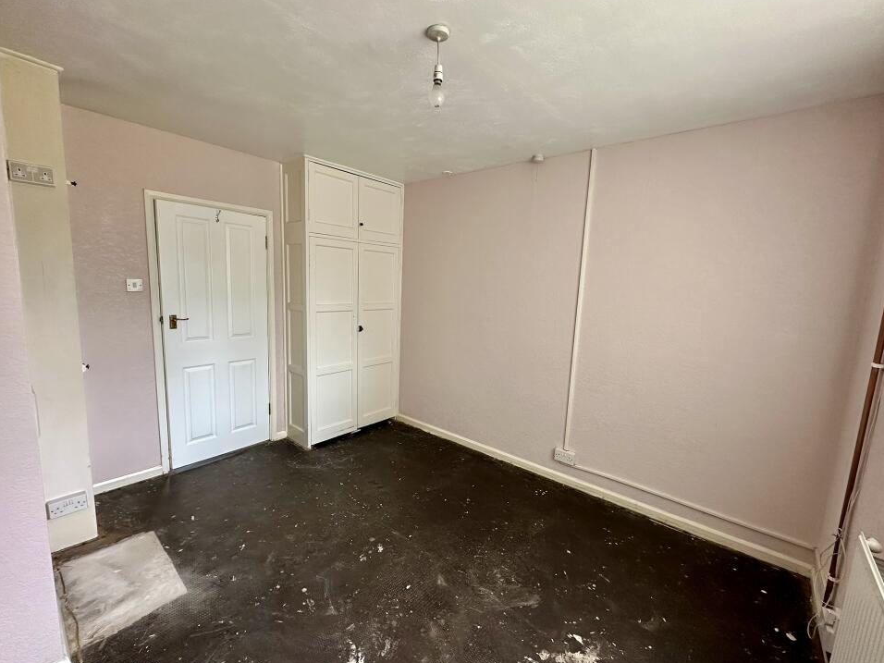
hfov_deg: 98.2
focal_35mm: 15
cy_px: 335
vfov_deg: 81.7
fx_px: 383
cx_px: 442
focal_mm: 2.22
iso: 125
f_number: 2.2
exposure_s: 1/99
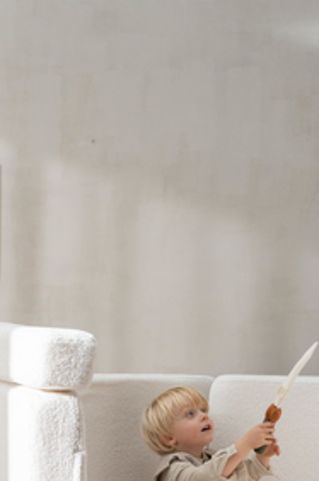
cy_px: 469
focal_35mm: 83
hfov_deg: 16.3
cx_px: 247
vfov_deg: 23.6
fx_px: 1107
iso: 400
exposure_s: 1/200
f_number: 9
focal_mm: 36
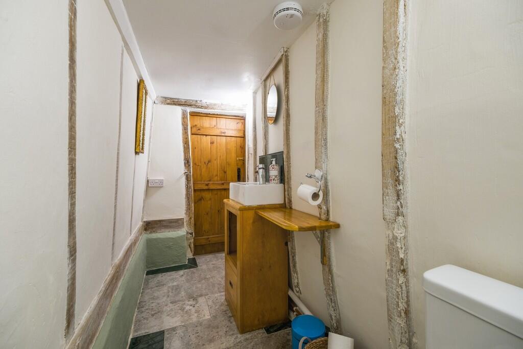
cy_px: 174
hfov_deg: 100.4
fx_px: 218
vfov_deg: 77.3
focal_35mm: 15
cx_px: 262
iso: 160
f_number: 7.1
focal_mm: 10.3
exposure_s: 1/5
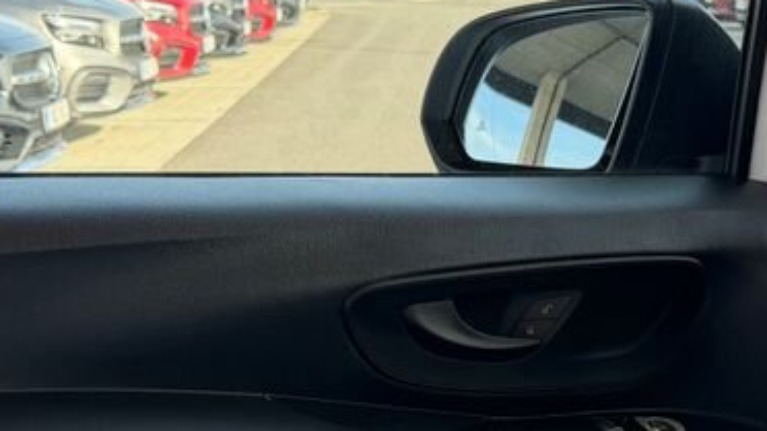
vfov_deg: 16.4
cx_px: 441
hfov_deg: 29.3
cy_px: 433
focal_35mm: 72
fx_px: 1464
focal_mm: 6.76
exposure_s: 1/443
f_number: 1.78
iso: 100
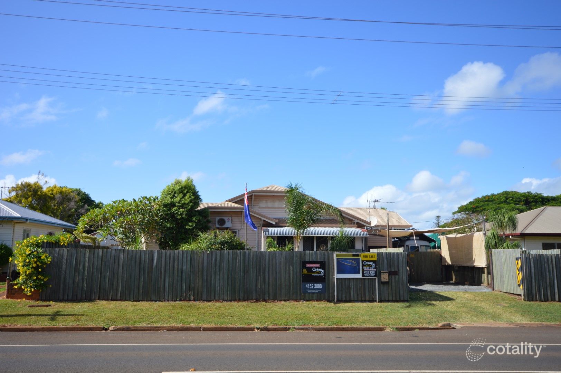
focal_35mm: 30
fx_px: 467
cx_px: 280
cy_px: 186
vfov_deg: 43.5
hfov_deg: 62.0
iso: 100
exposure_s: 1/200
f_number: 7.1
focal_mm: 20
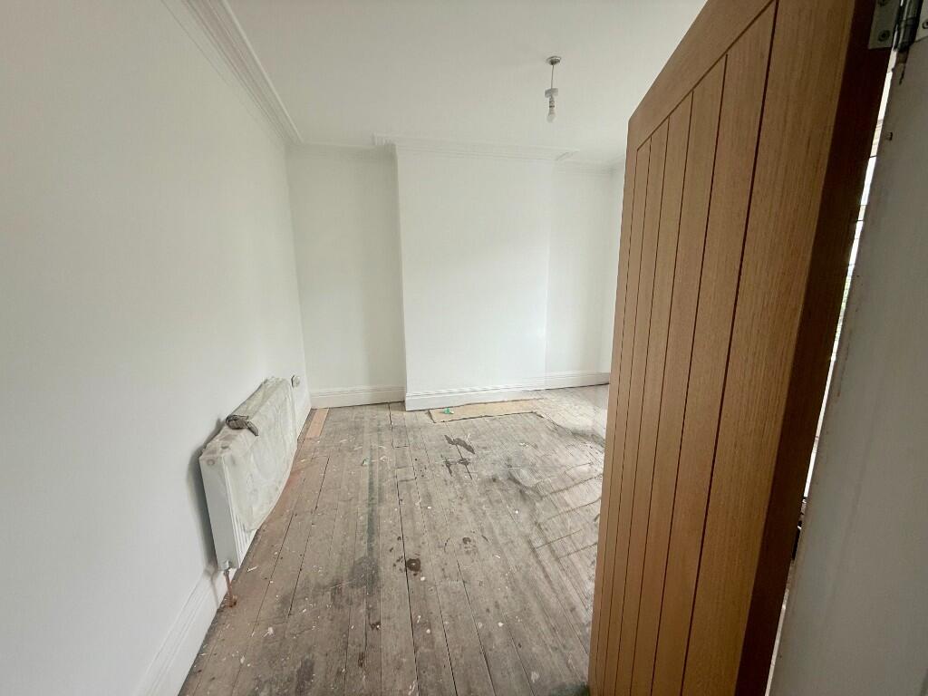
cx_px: 464
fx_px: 375
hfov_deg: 102.1
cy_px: 348
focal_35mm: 14
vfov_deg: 85.7
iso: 50
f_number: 2.2
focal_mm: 2.22
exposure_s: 1/99
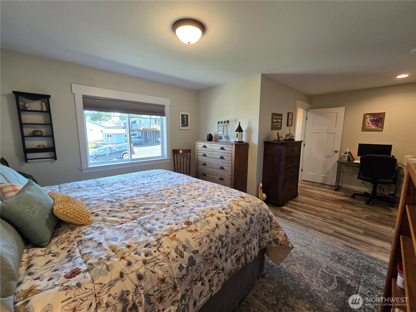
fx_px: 156
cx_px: 208
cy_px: 156
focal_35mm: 13
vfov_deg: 89.9
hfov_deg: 106.2
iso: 100
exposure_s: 1/60
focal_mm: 2.2
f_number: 2.2
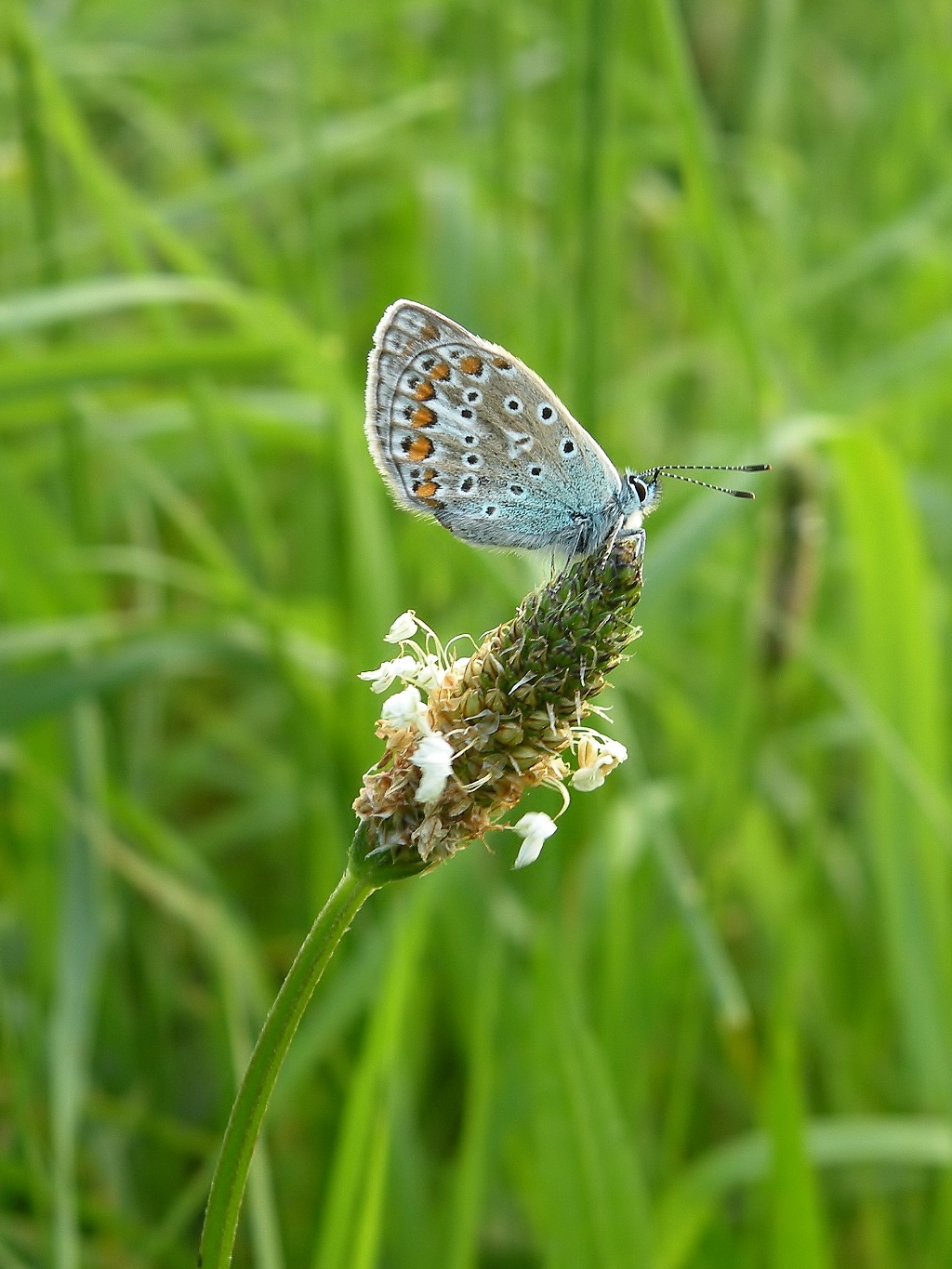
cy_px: 634
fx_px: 2053
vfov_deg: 34.3
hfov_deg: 26.1
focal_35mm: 56
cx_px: 476
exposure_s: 1/59.7
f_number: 3.5
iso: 112
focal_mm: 9.8
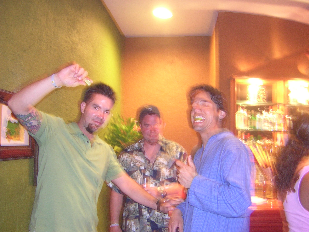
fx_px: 321
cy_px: 116
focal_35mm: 36
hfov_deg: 51.4
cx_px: 154
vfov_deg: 39.7
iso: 400
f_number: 2.6
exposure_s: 1/2.1
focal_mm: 4.7
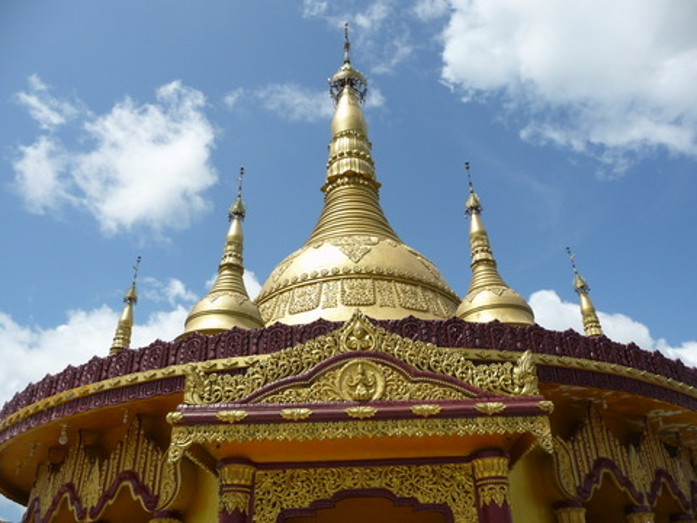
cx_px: 348
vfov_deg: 49.7
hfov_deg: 63.4
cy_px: 262
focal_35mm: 28
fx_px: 564
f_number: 8
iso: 100
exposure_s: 1/320
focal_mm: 4.7
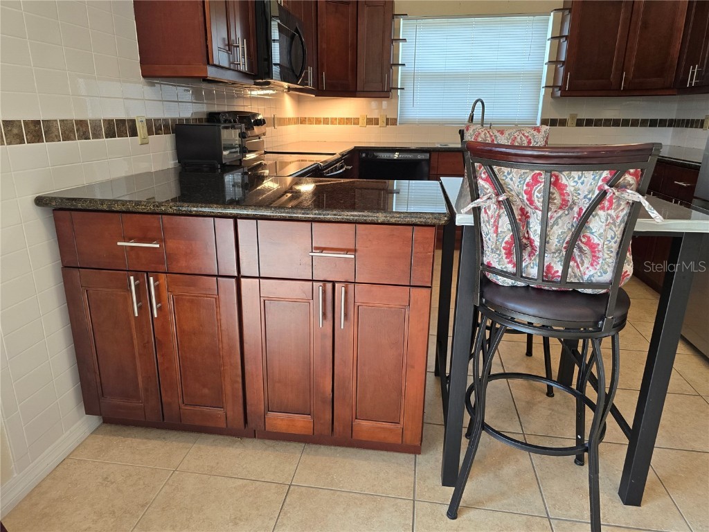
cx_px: 354
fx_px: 471
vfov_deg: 58.9
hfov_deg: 73.9
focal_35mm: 23
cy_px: 266
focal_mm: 6.3
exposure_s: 1/120
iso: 125
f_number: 1.7
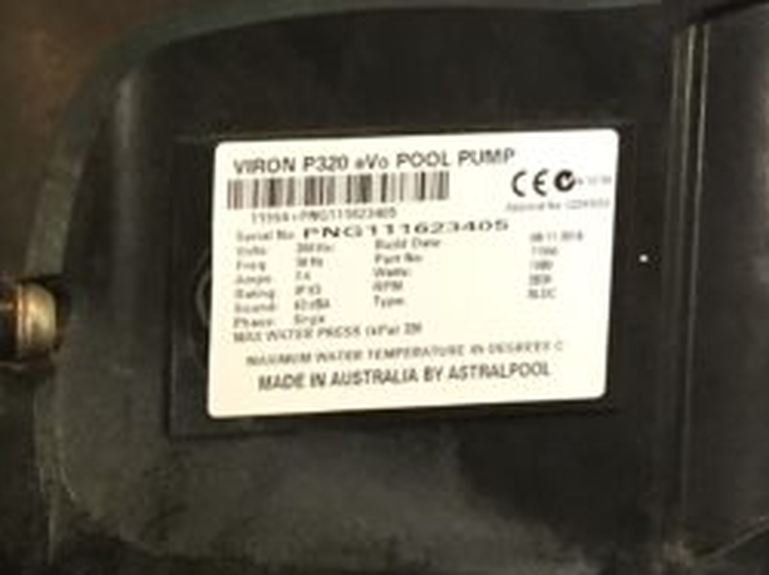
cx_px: -200
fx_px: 2641
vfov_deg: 12.4
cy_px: 172
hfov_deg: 15.8
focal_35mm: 119
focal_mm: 4.15
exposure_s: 1/33
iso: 160
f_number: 2.2
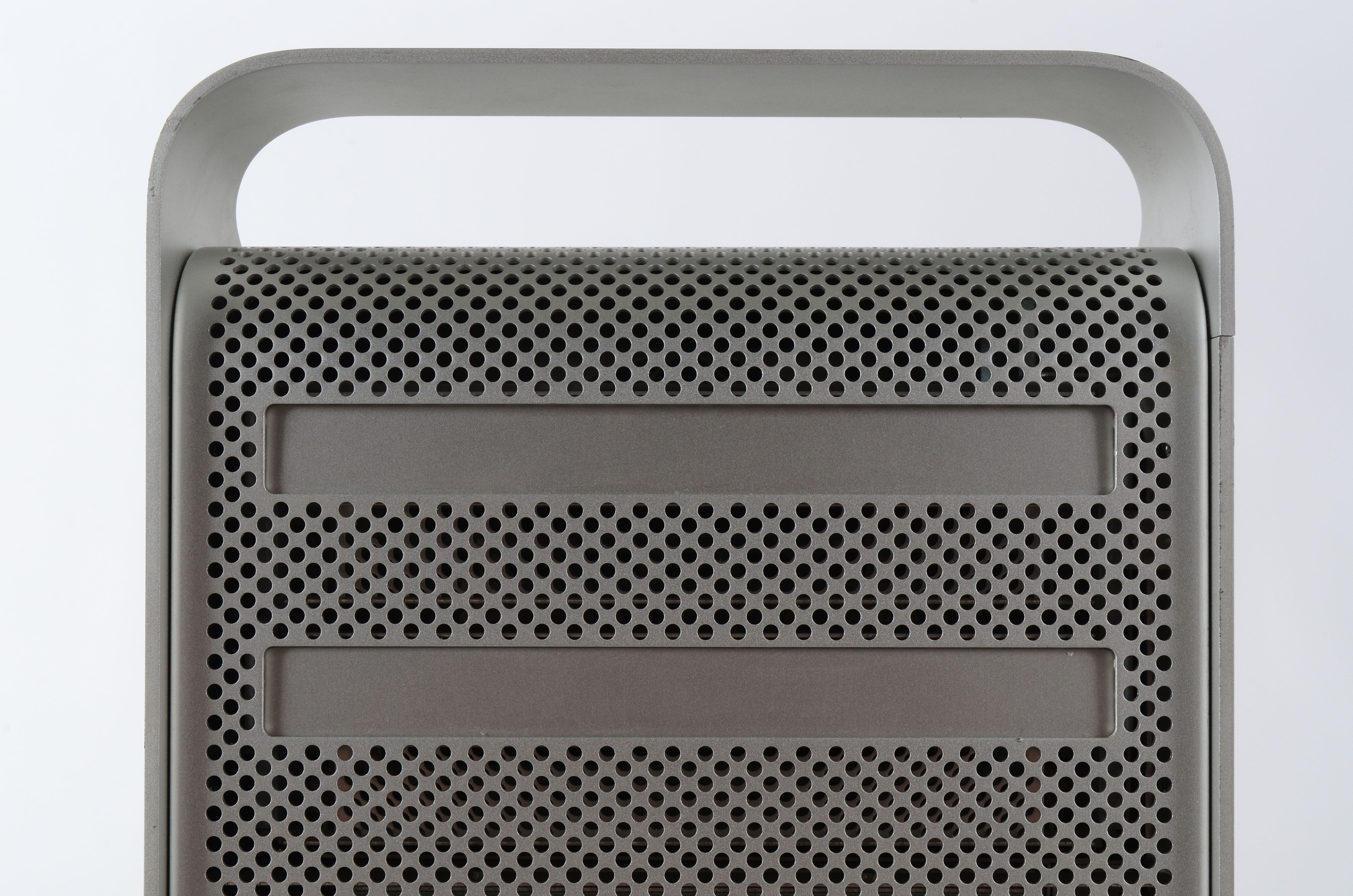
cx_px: 676
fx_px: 2025
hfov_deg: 36.9
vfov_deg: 25.0
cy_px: 448
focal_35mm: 54
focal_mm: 36
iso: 400
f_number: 22
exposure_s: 1/80
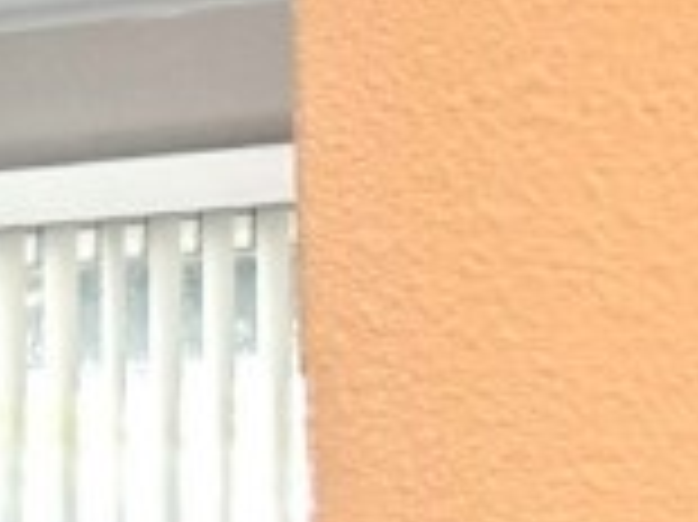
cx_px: -1522
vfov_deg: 8.5
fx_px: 3204
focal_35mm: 159
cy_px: 1242
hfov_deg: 9.3
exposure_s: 1/60
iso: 125
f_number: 1.78
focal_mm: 6.76
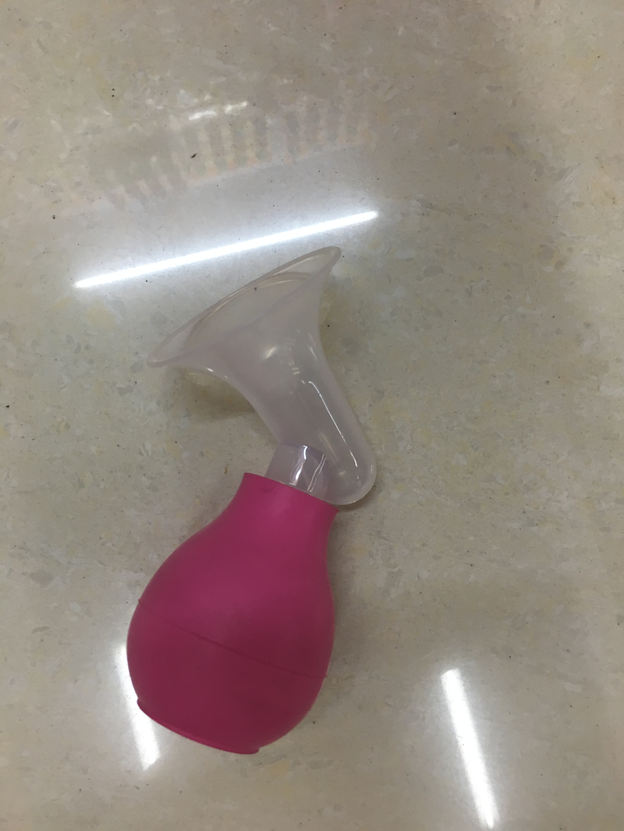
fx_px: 697
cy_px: 416
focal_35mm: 29
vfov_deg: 61.7
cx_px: 312
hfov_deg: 48.2
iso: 80
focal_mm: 4.15
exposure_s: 1/33
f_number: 2.2
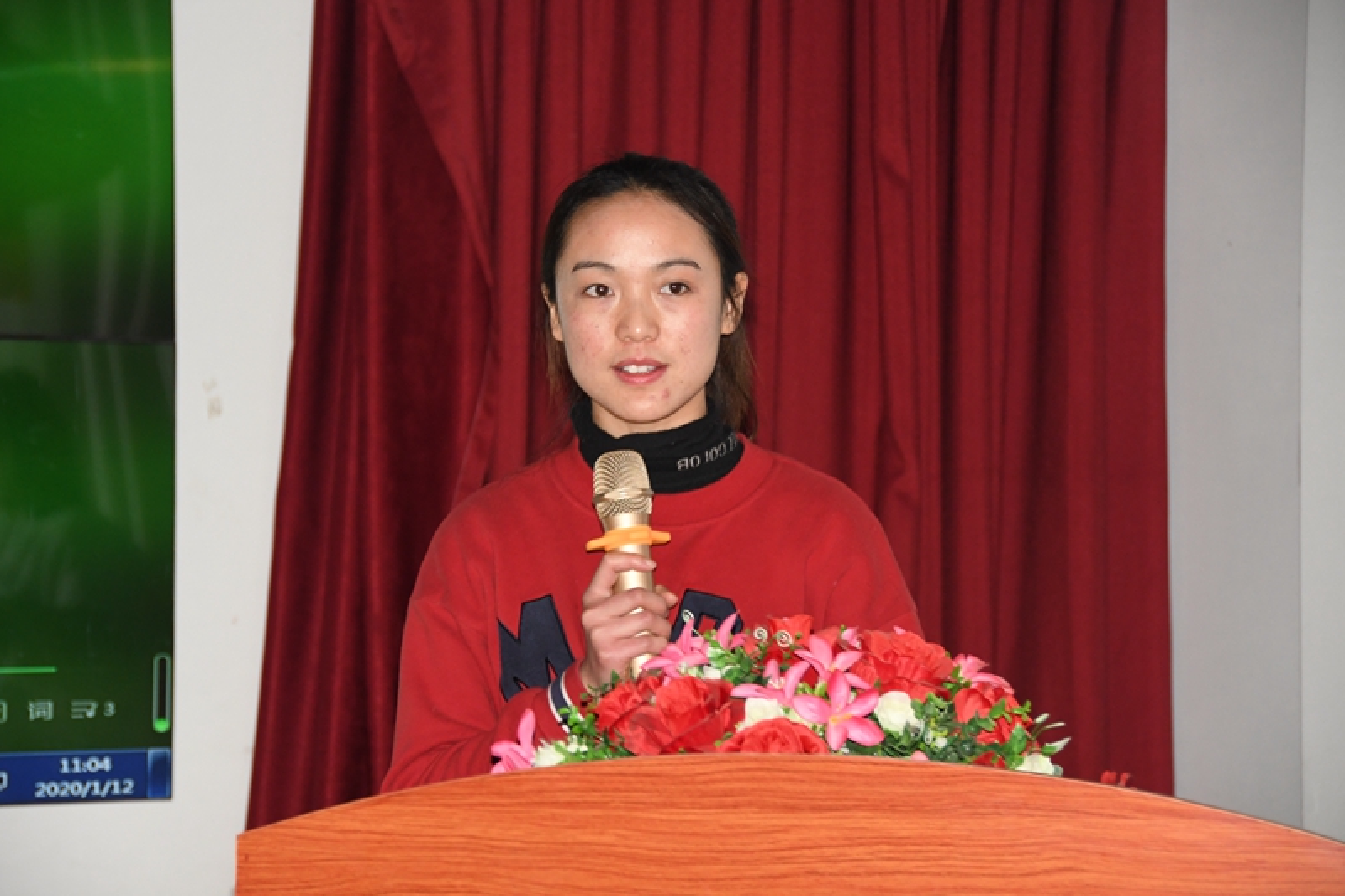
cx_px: 672
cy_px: 448
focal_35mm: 135
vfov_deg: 10.2
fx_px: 5042
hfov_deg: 15.2
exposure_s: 1/250
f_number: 5.3
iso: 1600
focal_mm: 90
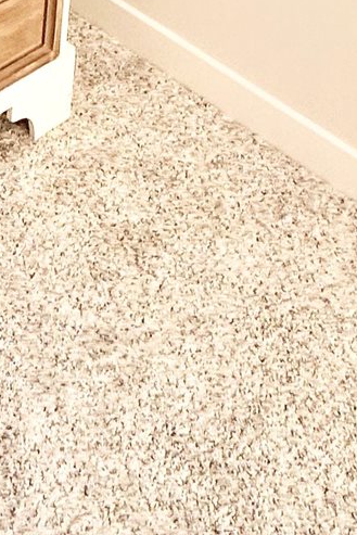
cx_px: -13
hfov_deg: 19.4
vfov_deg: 20.2
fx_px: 1011
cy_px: -455
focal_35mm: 68
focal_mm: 2.22
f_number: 2.2
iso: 50
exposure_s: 1/120
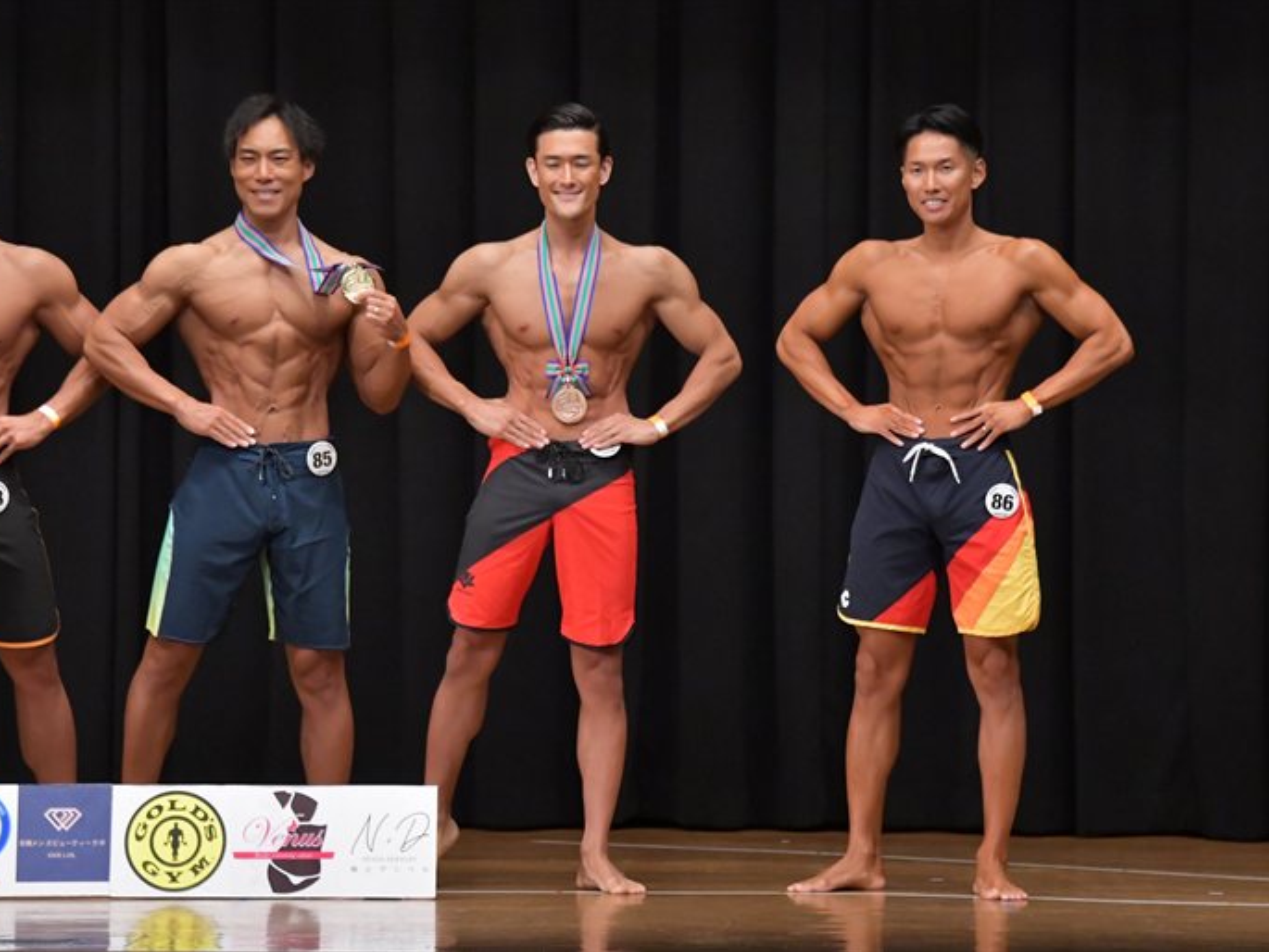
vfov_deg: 6.3
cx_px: 601
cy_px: 476
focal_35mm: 236
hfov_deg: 8.4
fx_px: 8653
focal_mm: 145
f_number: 5.6
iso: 6400
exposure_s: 1/400
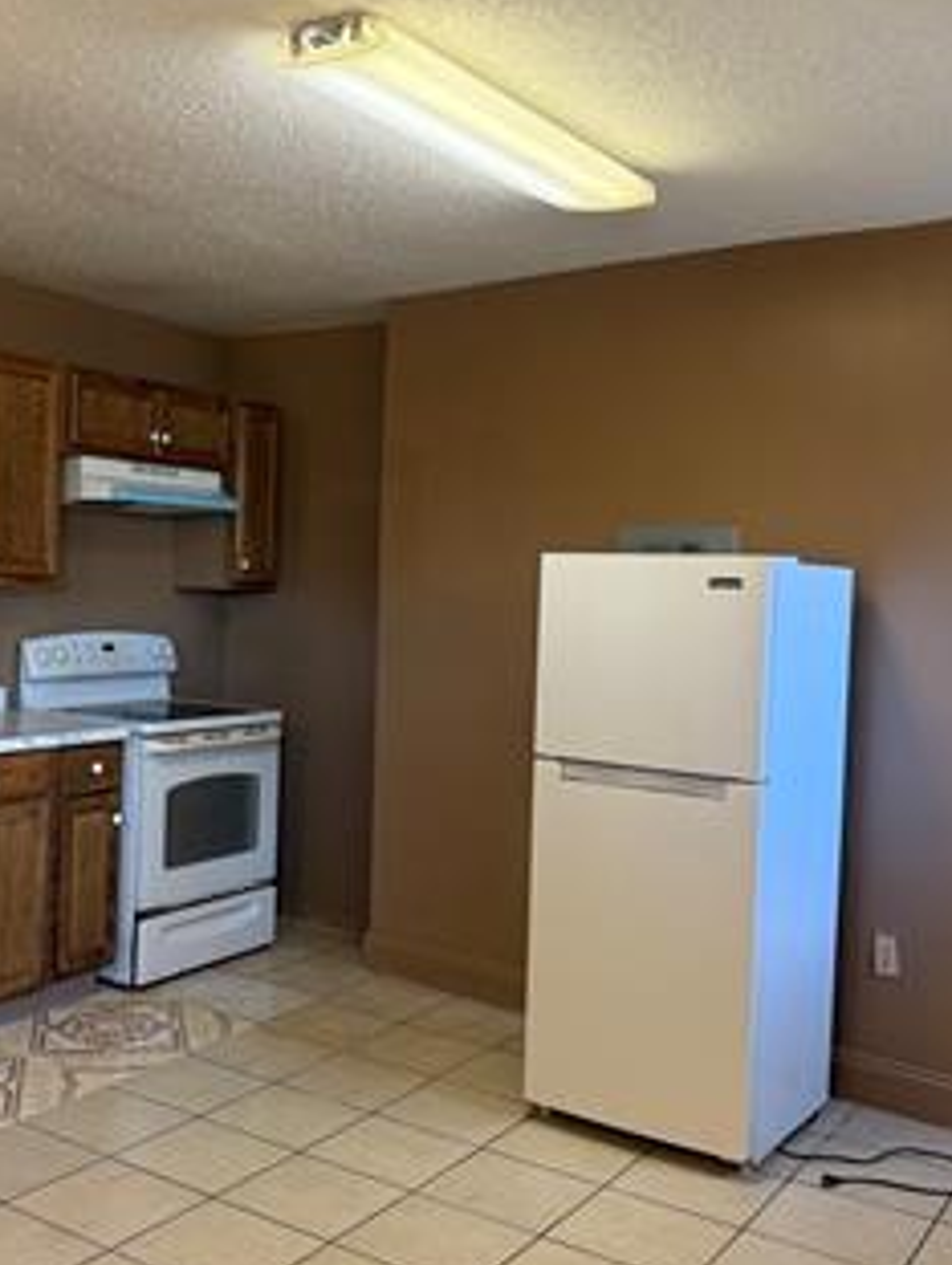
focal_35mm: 37
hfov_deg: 38.2
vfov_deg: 50.1
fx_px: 1354
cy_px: 635
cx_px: 293
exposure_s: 1/60
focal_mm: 6.76
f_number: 1.78
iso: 250
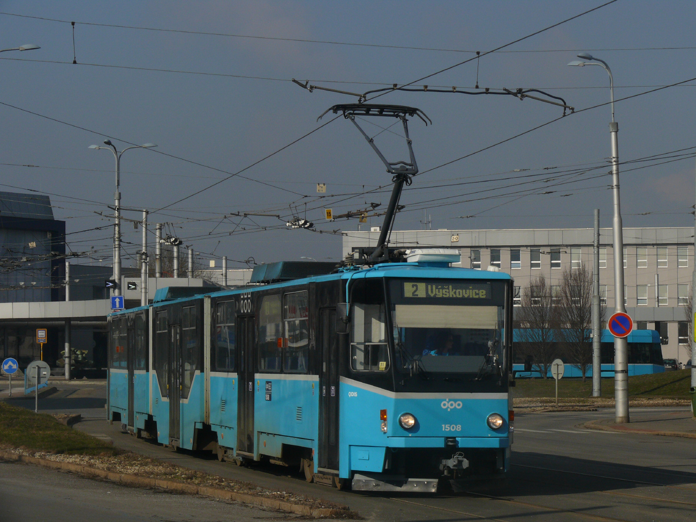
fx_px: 2352
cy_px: 261
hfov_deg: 16.8
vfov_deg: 12.7
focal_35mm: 117
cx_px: 348
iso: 100
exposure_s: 1/800
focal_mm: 24.7
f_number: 8
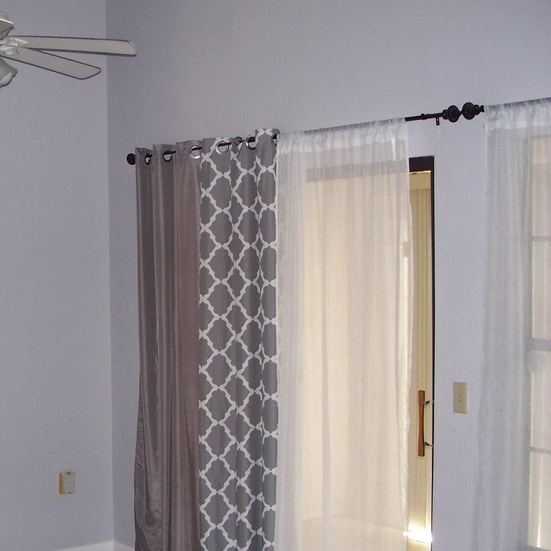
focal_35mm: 60
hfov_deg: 28.0
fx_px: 1081
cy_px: 344
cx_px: 115
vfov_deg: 28.5
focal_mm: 7.8
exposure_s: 1/60
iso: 200
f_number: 2.8
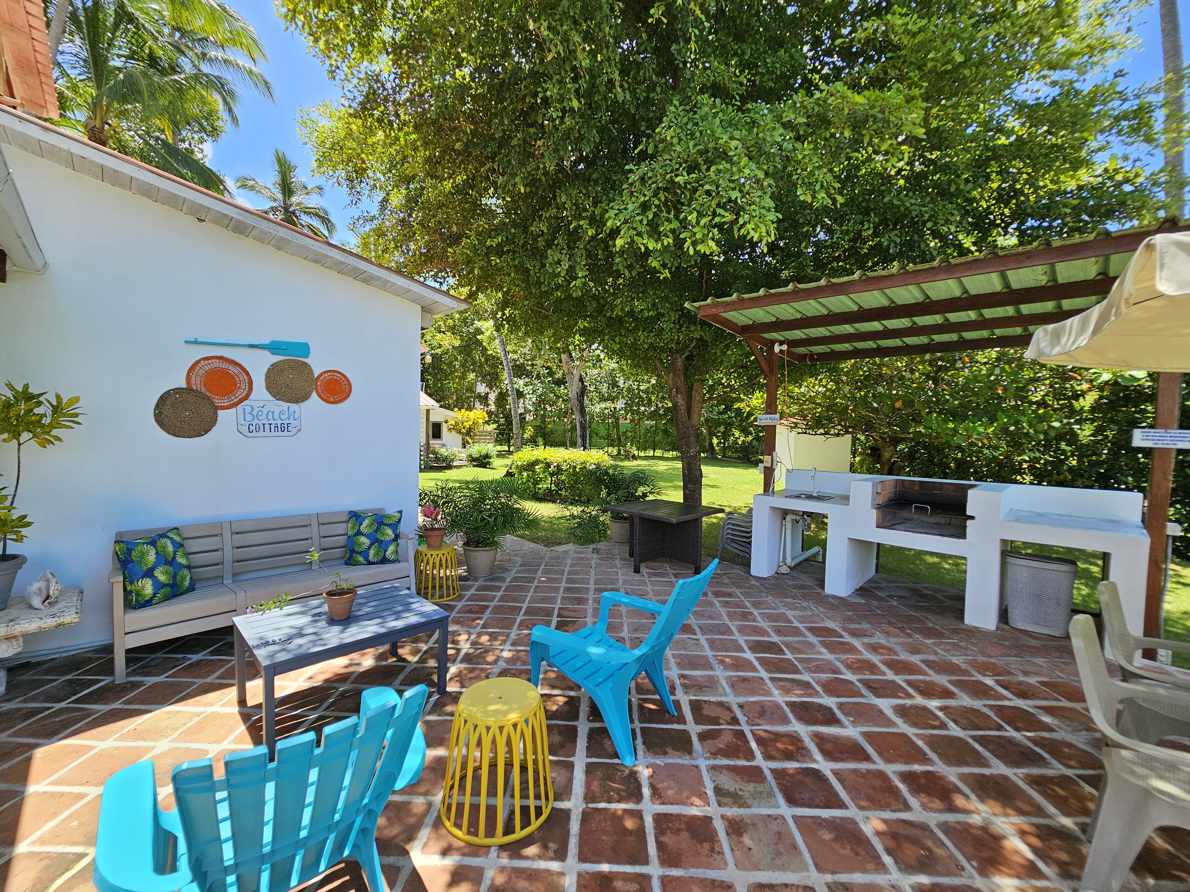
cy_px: 446
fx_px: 447
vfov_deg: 89.9
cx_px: 595
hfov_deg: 106.2
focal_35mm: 13
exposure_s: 1/538
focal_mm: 2.2
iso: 50
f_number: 2.2
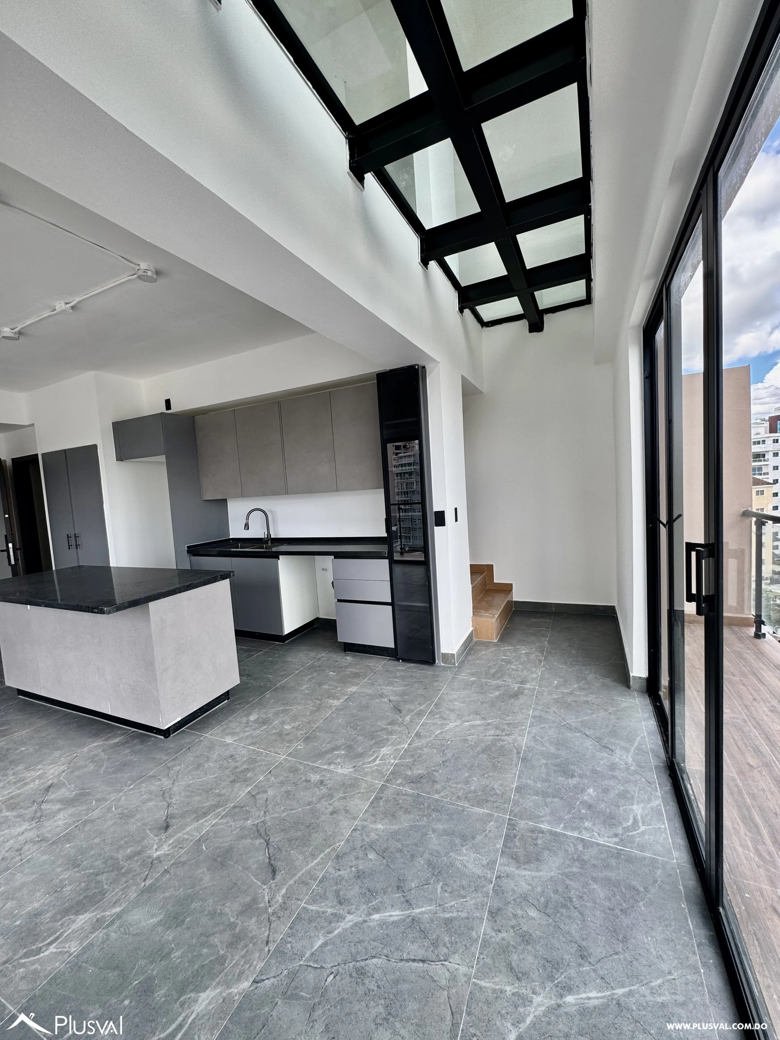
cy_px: 520
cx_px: 390
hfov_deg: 85.7
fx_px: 421
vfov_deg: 102.1
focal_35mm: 14
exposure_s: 1/205
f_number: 2.2
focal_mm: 2.22
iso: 40
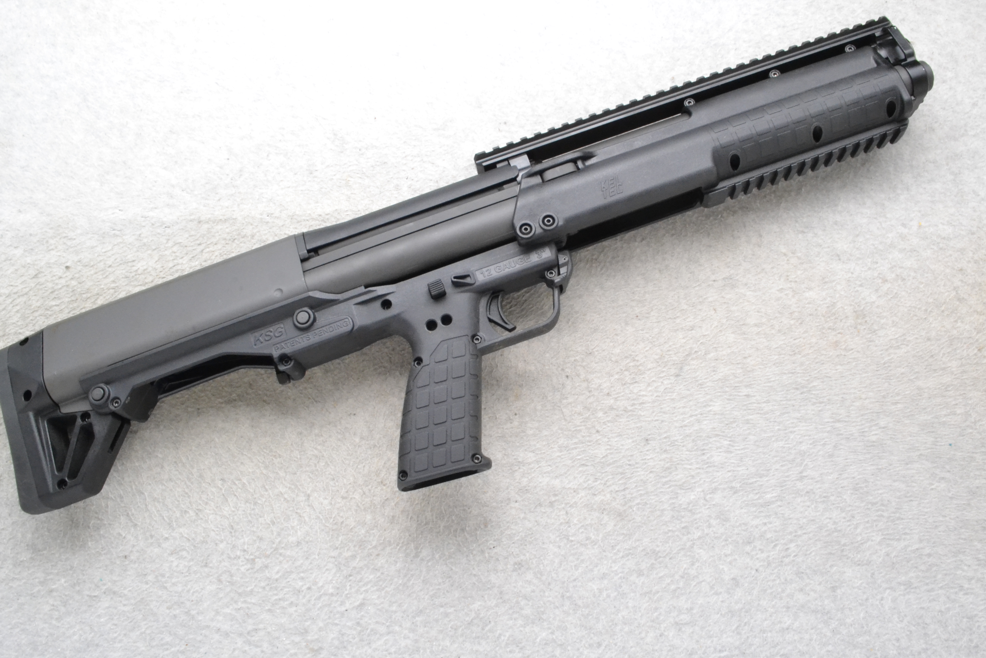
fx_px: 904
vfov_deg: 40.0
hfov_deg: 57.2
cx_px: 493
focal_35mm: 33
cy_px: 329
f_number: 20
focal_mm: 22
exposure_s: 1/60
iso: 3200
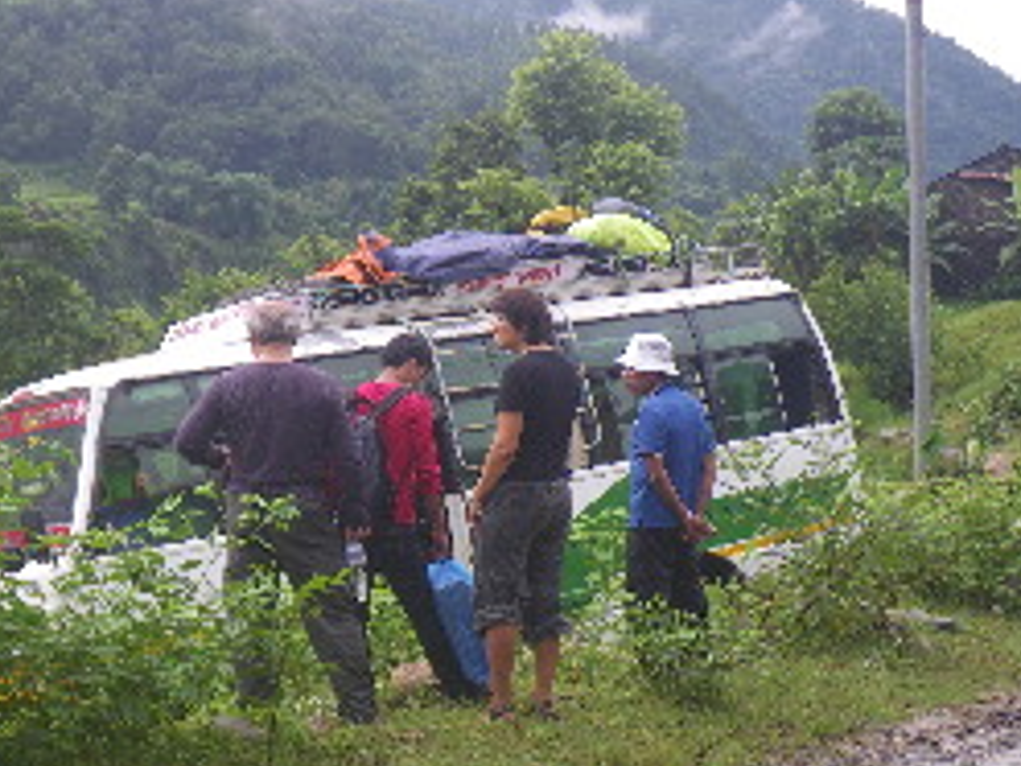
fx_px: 1917
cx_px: 342
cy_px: 432
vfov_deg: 22.6
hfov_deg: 29.6
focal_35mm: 65
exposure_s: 1/80
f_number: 4.2
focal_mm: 7.5
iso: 50
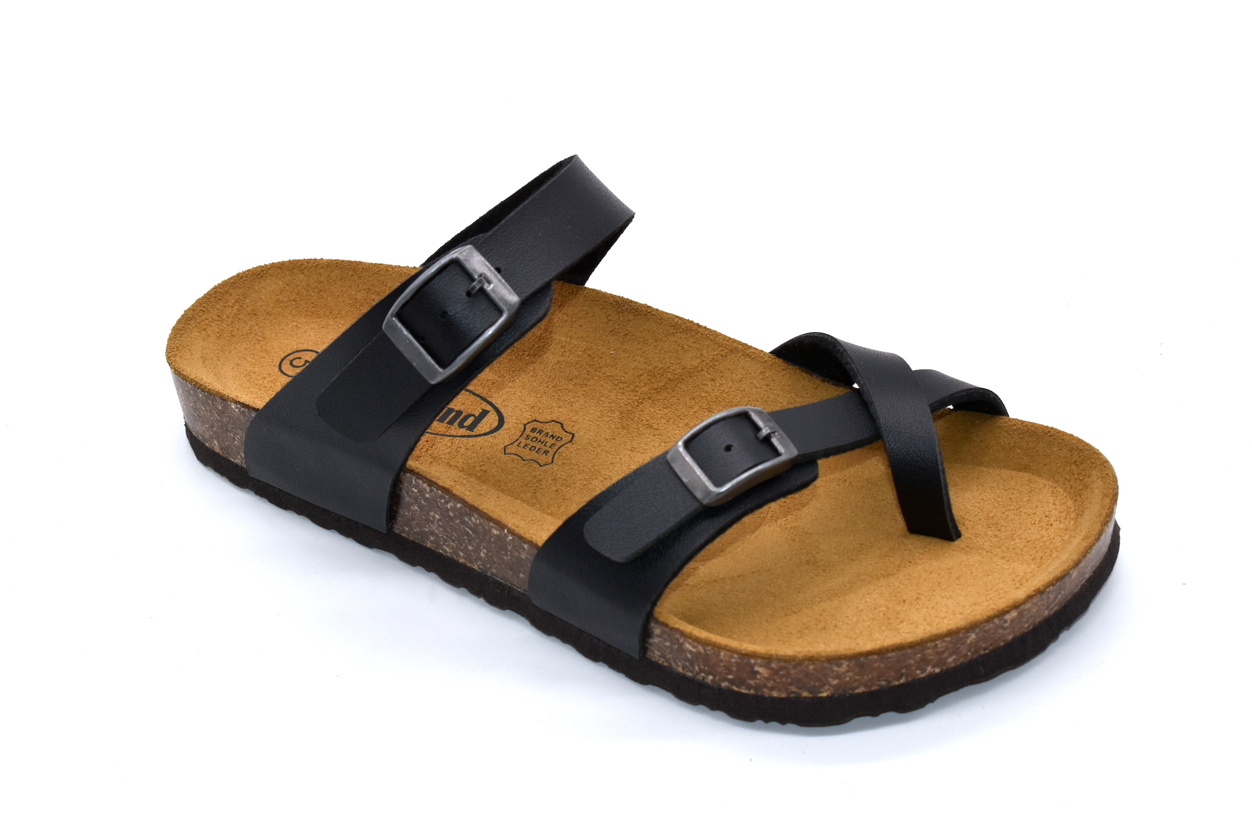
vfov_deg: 18.2
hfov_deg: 27.0
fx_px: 2610
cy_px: 418
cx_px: 626
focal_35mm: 75
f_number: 11
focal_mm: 50
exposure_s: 1/200
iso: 400
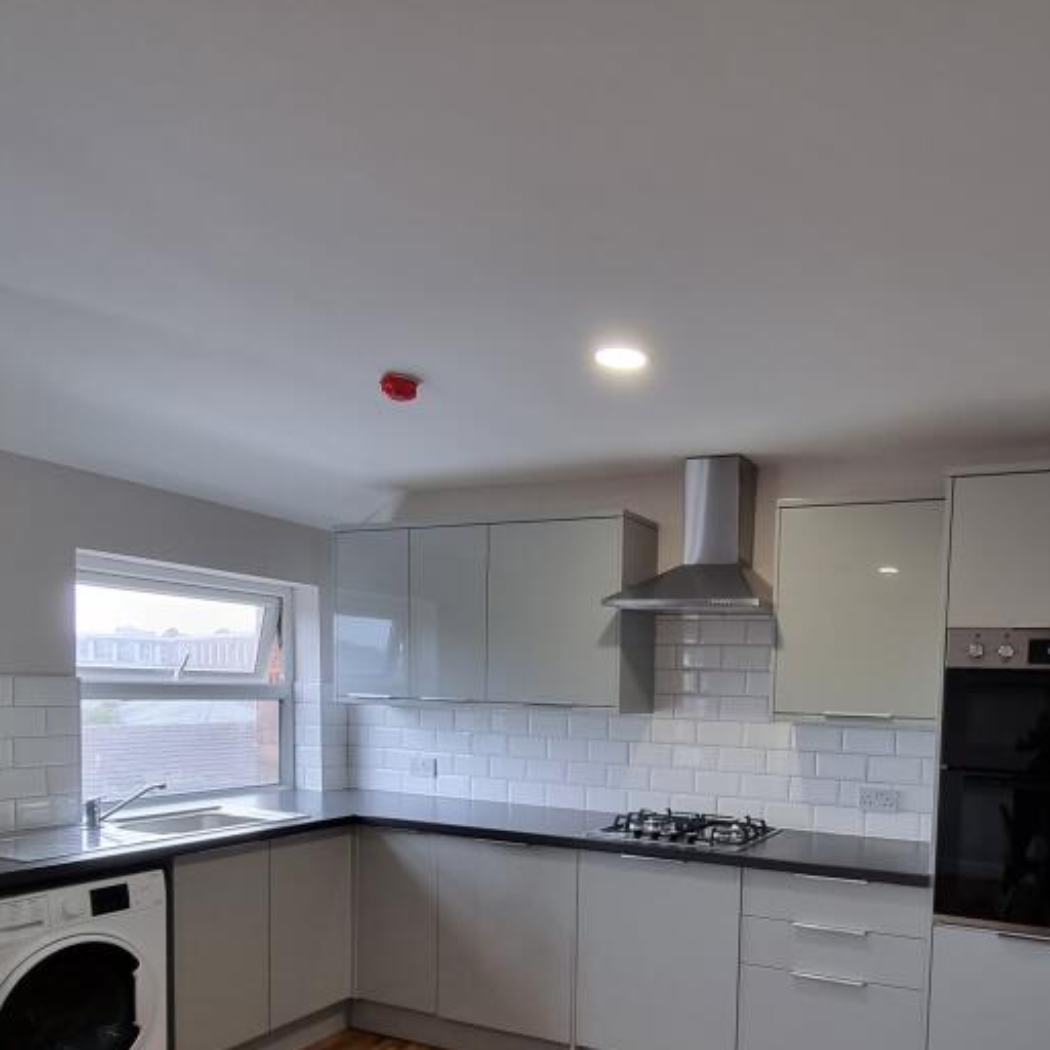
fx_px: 789
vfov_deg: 64.5
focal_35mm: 23
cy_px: 742
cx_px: 703
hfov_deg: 65.4
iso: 125
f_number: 2.2
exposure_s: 1/50
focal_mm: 2.2
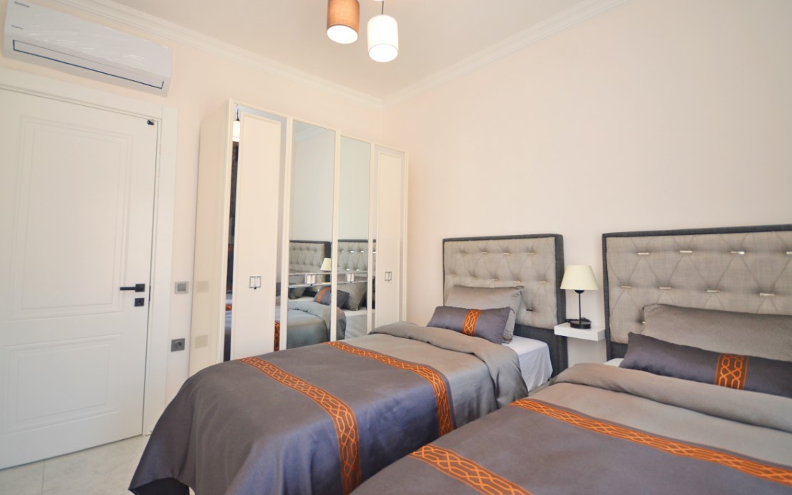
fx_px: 345
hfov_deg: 97.8
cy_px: 223
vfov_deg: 71.1
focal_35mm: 16
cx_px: 403
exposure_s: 1/60
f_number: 4
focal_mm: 10
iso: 320
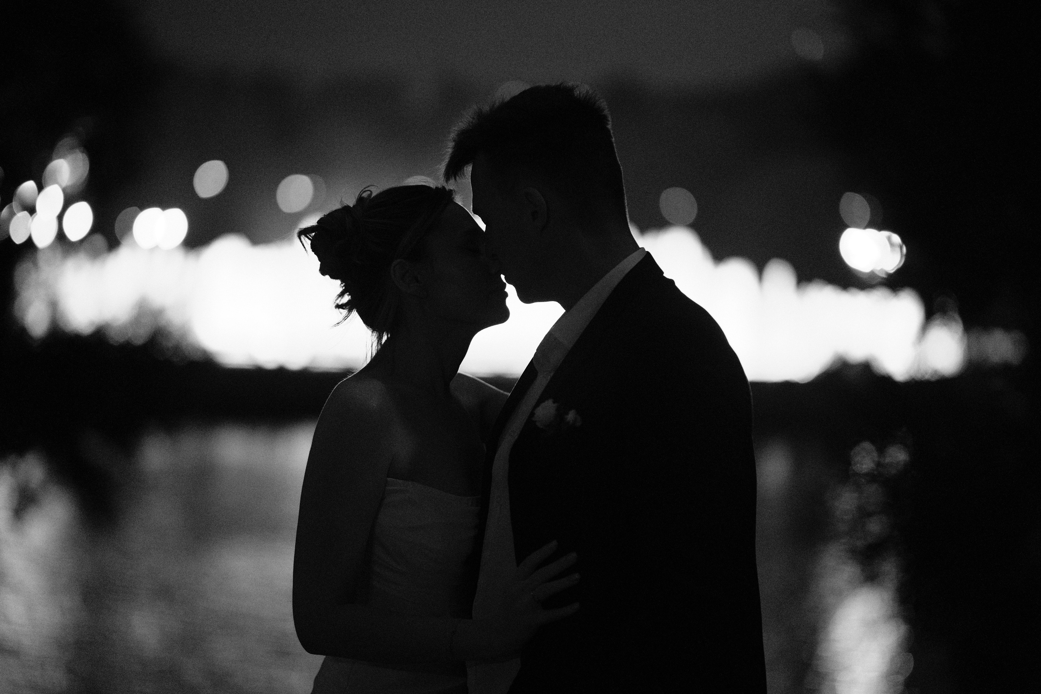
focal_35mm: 113
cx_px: 520
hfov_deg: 18.1
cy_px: 347
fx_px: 3268
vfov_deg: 12.1
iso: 3200
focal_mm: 75
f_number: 1.2
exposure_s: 1/250
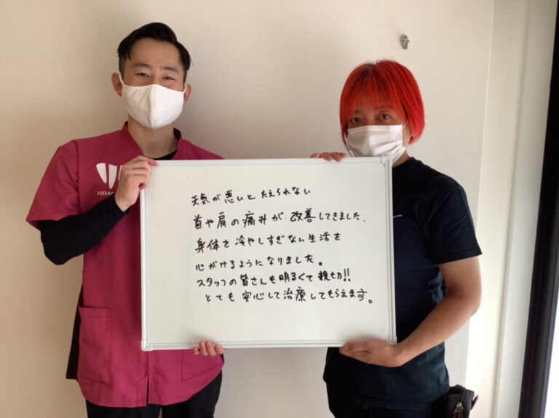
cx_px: 280
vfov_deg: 45.4
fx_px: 500
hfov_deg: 58.4
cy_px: 209
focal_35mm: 31
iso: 25
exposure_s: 1/120
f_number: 2.4
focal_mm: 3.3
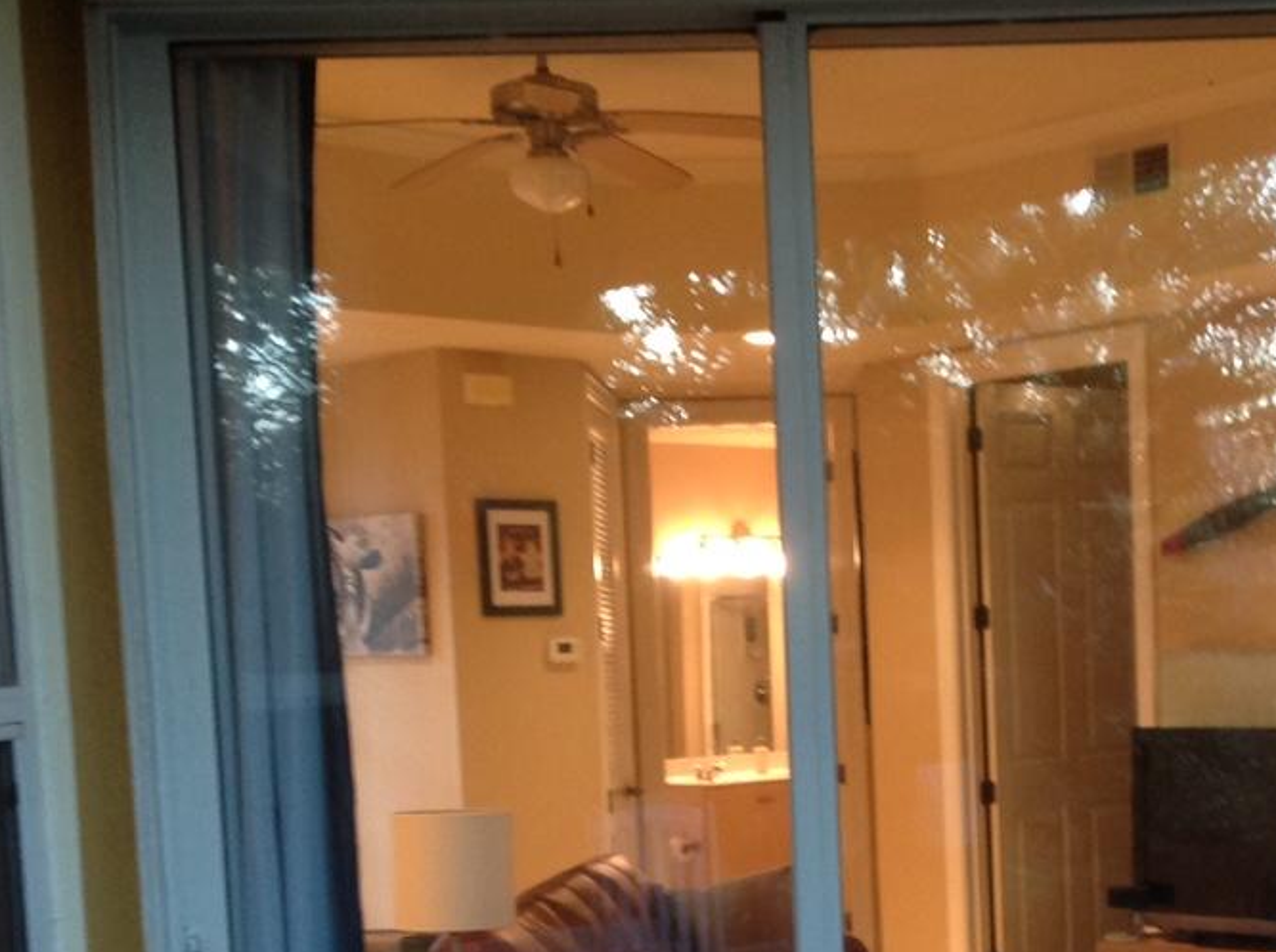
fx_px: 2503
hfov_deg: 28.2
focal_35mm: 68
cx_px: 945
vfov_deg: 21.1
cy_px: 855
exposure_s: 1/15
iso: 125
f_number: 2.4
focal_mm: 4.28
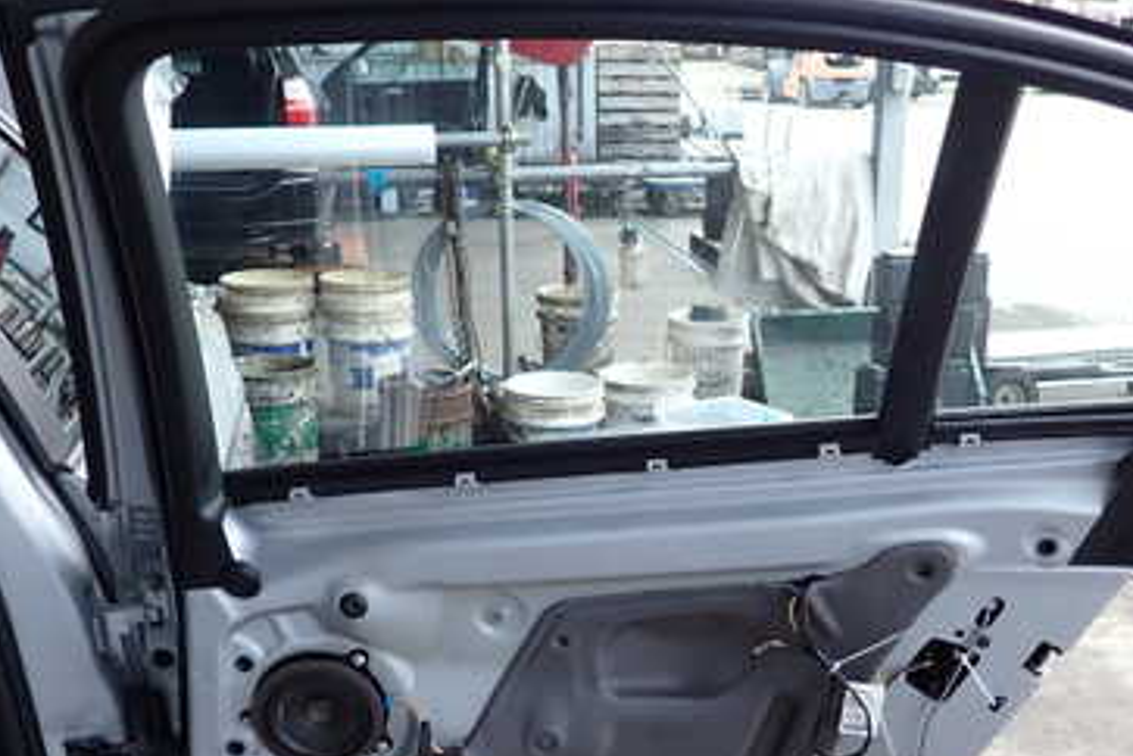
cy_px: 525
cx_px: 680
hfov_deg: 45.2
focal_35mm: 43
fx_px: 1353
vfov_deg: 30.9
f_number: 2
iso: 100
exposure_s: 1/200
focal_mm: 4.5
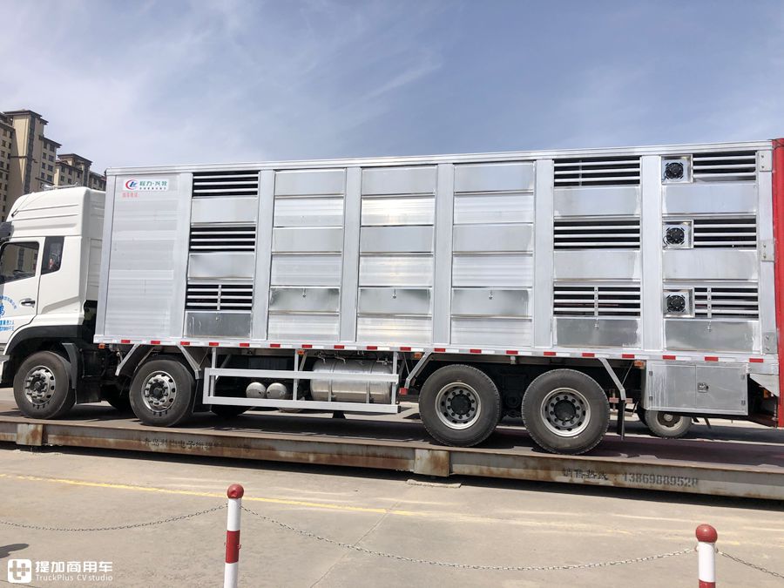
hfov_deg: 63.4
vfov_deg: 49.7
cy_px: 294
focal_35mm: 28
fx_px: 634
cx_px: 392
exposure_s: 1/3205
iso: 20
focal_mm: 4
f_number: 1.8
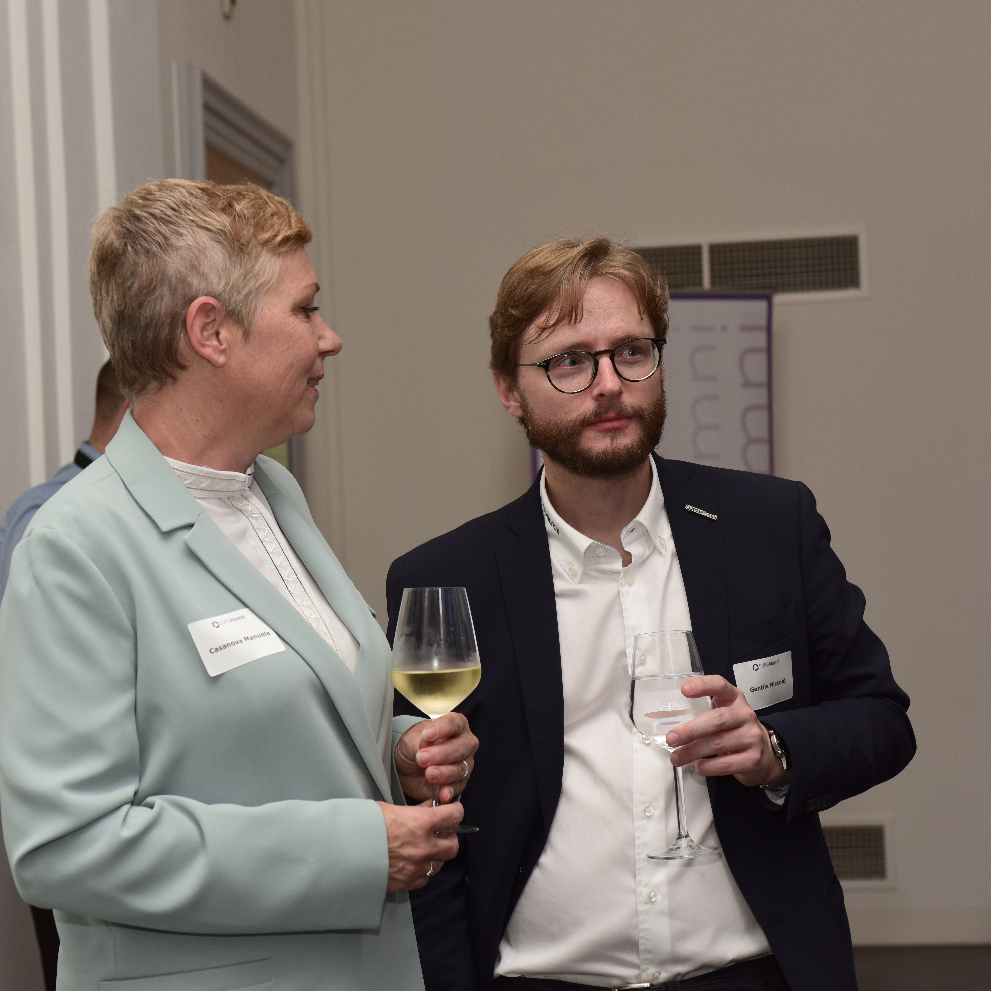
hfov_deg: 19.3
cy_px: 492
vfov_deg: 19.3
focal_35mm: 90
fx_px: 2915
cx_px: 402
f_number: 6.3
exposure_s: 1/60
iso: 500
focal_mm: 70
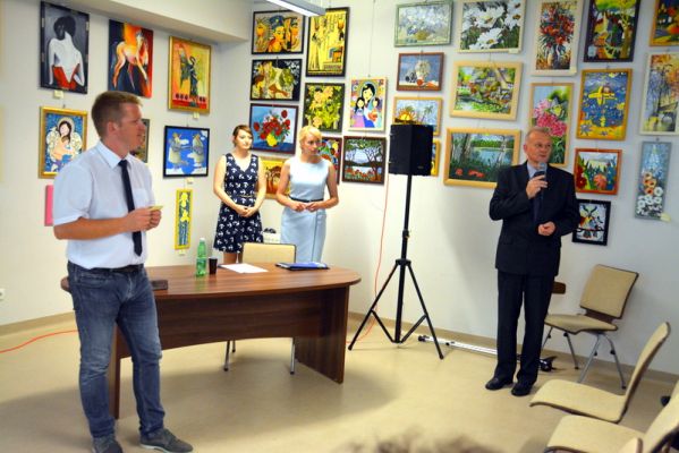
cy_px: 226
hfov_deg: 53.1
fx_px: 679
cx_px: 340
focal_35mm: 36
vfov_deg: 36.9
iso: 1600
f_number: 3.8
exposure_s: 1/125
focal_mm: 24
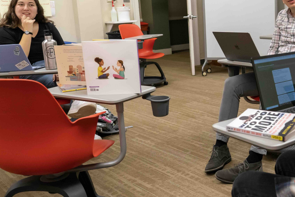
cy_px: 76
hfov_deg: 40.8
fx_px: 377
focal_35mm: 46
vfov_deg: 29.2
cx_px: 239
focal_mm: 26
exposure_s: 1/250
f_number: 4
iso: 3200
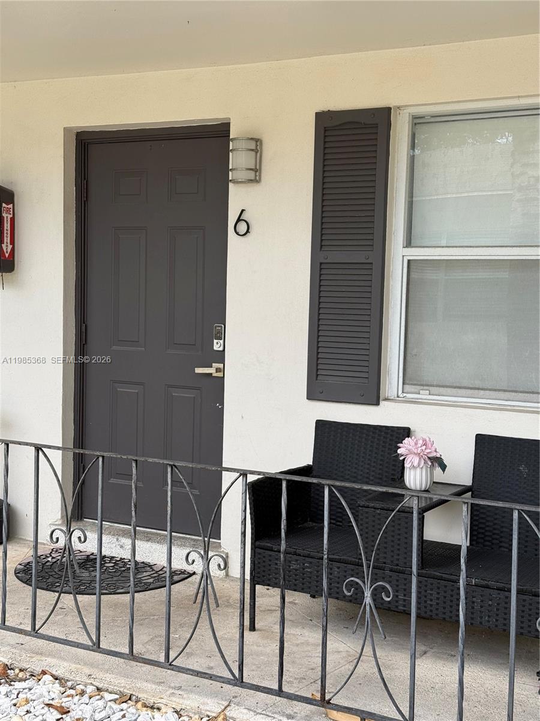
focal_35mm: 48
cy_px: 360
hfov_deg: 30.3
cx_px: 270
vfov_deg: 39.7
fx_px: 998
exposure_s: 1/447
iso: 64
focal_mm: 6.76
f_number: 1.78
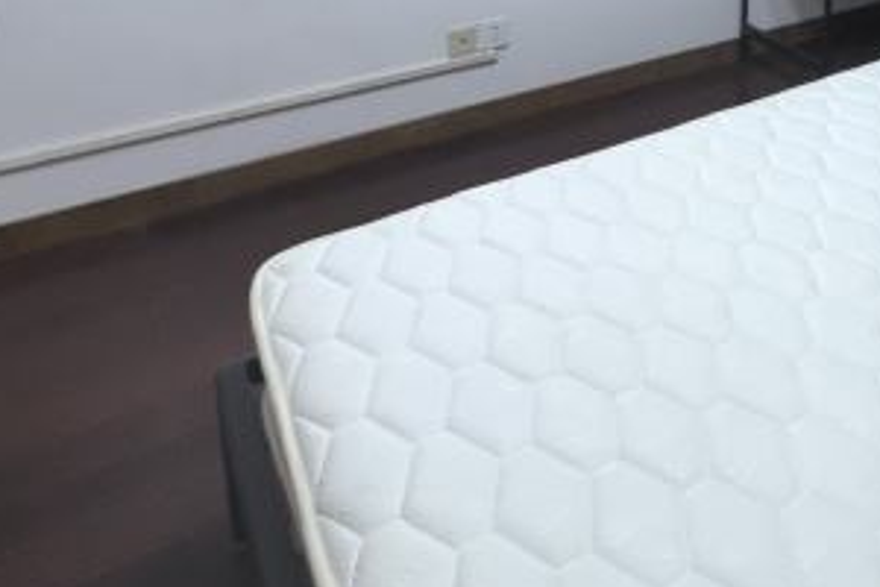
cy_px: -91
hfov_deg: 49.3
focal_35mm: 36
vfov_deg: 31.7
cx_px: 733
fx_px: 880
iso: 320
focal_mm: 1.95
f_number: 2.2
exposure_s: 1/33.3
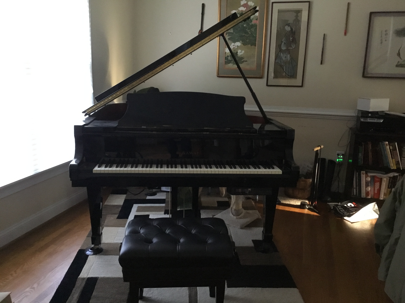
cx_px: 202
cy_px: 152
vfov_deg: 45.4
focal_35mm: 31
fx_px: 363
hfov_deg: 58.4
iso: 320
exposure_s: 1/15
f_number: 2.4
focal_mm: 3.3
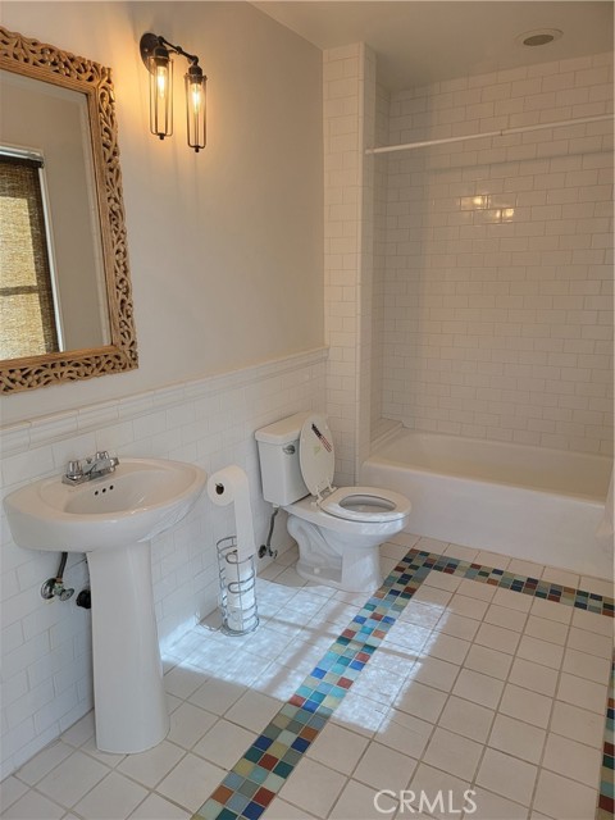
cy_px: 410
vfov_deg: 71.6
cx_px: 308
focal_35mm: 24
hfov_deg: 56.8
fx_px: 569
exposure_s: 1/119
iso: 160
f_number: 1.8
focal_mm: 6.7
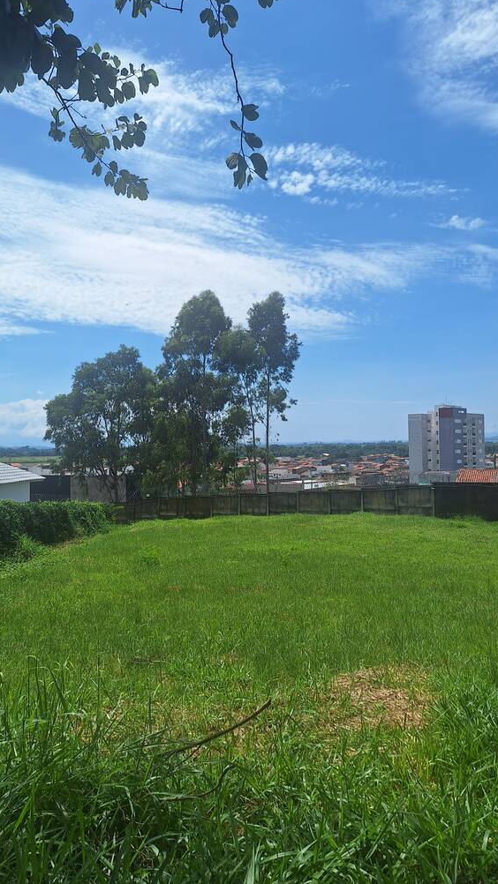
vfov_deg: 69.8
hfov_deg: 42.9
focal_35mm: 27
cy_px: 424
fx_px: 634
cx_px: 271
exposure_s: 1/4854
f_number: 1.8
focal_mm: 5.54
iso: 40
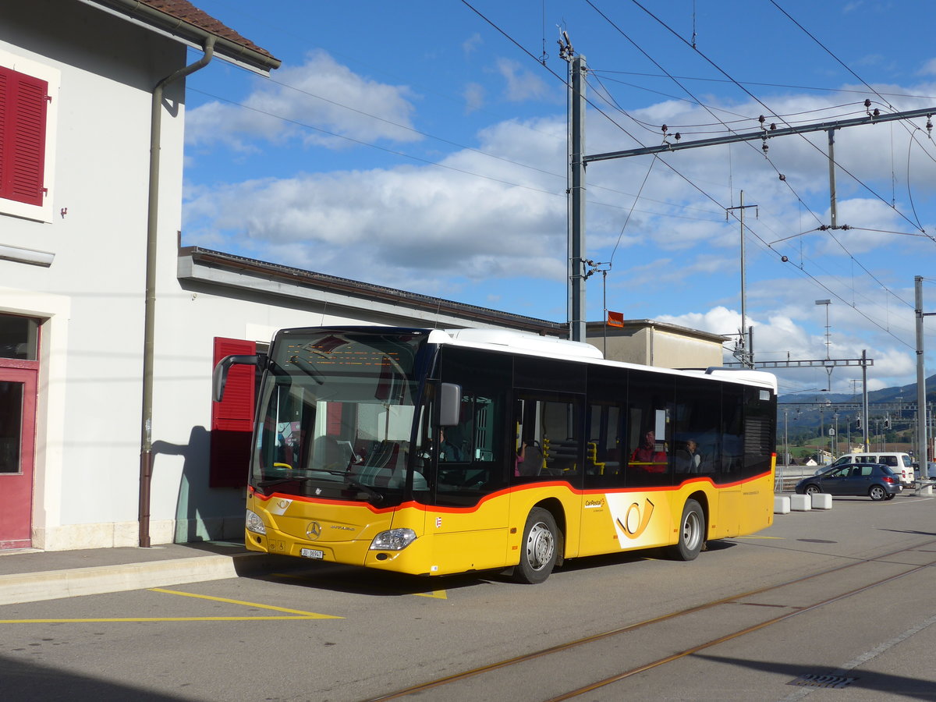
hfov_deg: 41.2
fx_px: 1244
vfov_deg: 31.5
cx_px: 468
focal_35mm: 46
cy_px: 351
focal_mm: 9.5
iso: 80
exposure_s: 1/2000
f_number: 3.2
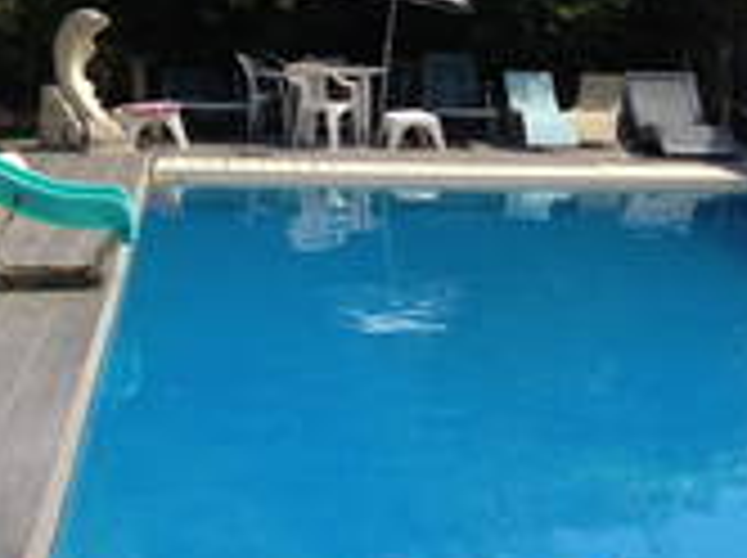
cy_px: 297
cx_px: 716
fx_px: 1638
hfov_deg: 24.7
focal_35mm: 76
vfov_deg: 19.3
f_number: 2.4
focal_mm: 4.28
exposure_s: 1/1227
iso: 50
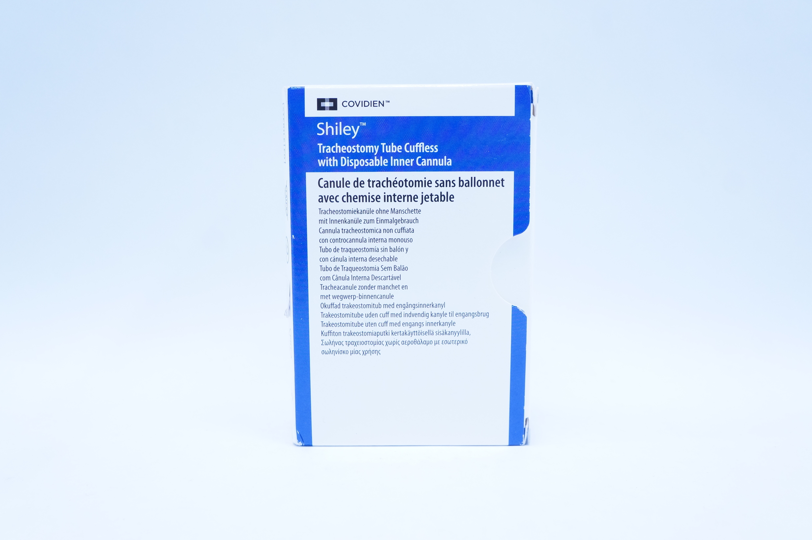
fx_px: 777
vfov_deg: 38.3
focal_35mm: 34
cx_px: 406
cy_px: 270
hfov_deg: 55.2
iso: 800
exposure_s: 1/125
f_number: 5.6
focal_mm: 23
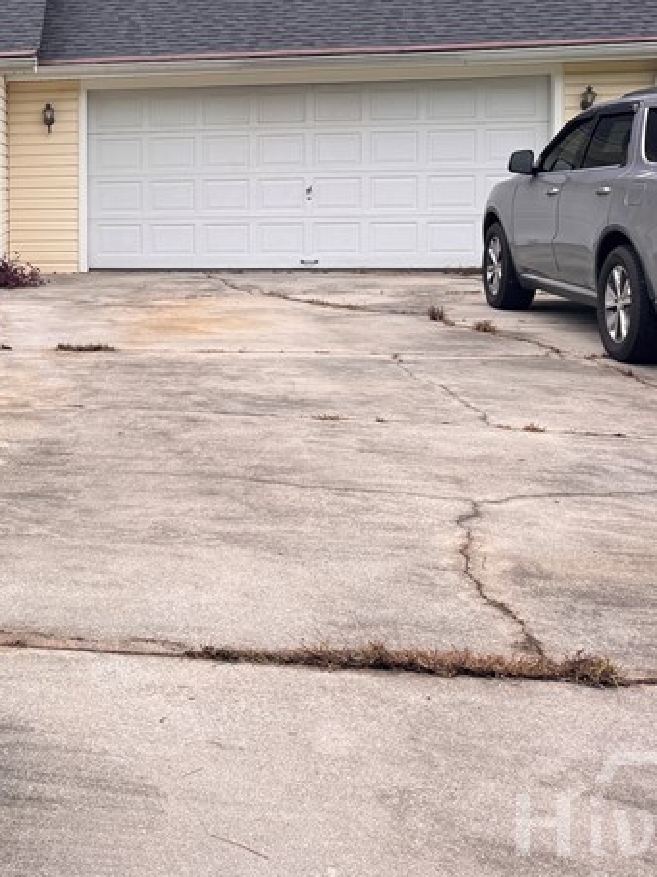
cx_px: -206
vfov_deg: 34.9
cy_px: 239
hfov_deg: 23.7
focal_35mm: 54
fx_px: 1367
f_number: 1.78
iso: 80
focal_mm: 6.76
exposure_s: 1/615
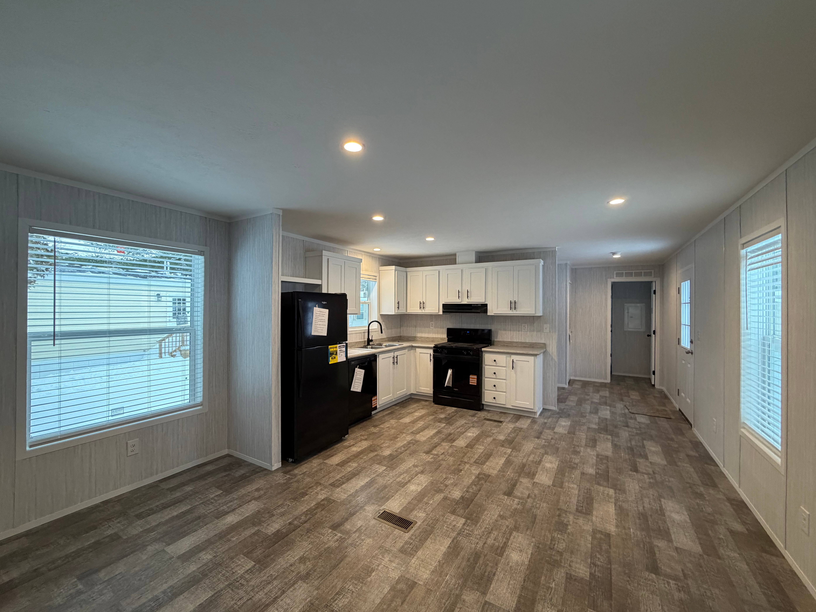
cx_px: 408
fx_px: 330
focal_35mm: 14
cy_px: 306
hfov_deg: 102.1
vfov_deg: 85.7
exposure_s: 1/120
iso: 320
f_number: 2.2
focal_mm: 2.22
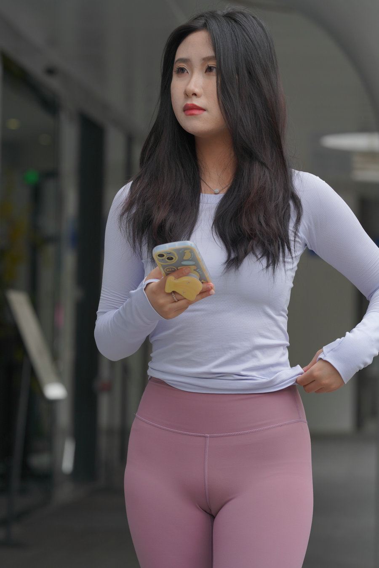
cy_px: 284
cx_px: 190
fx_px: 2132
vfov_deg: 15.2
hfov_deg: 10.2
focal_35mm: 135
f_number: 5.6
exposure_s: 1/400
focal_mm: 135
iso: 320
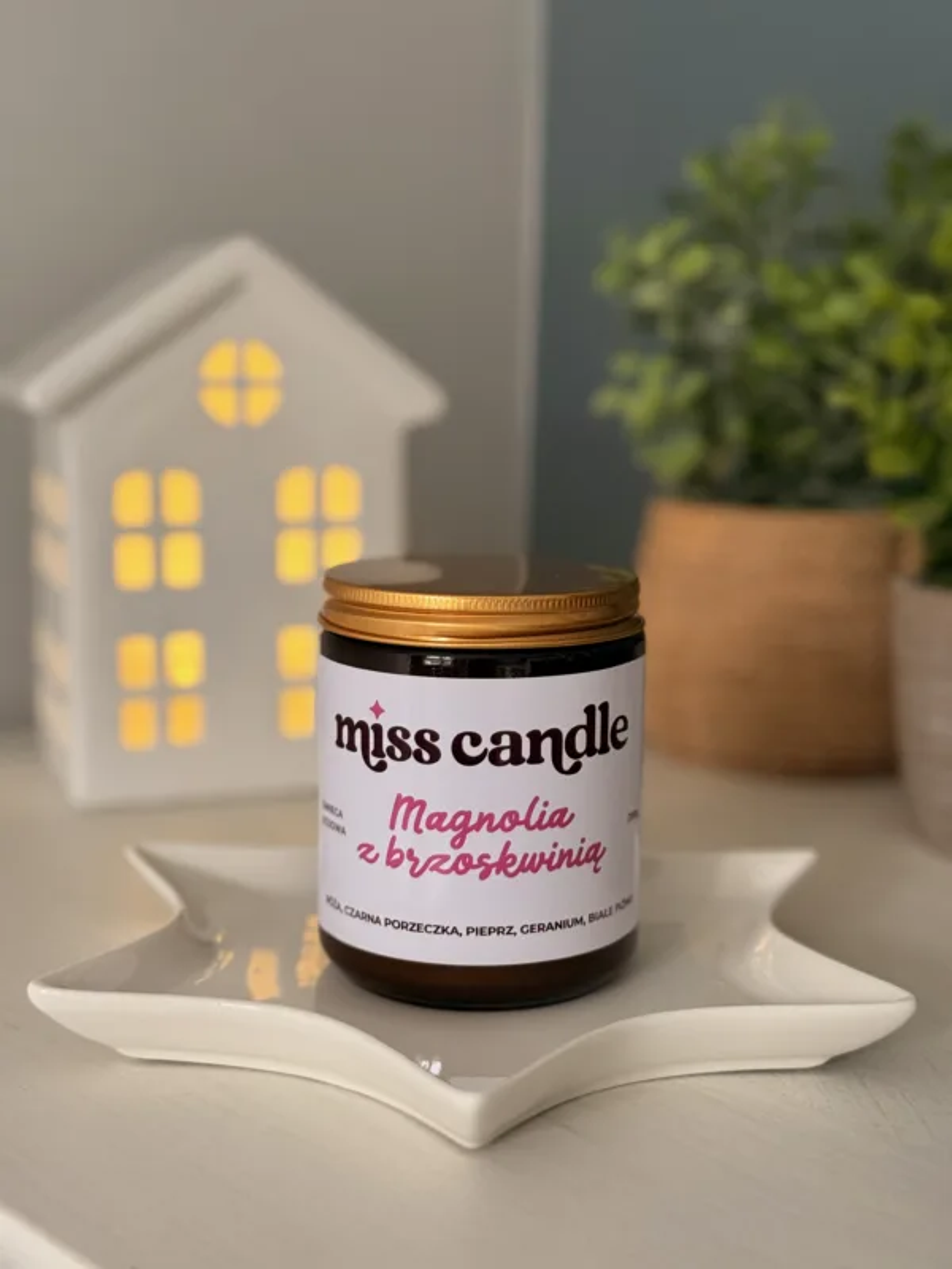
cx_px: 476
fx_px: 1760
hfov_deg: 30.3
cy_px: 634
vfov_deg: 39.7
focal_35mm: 48
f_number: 1.78
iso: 320
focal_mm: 6.76
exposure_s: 1/40
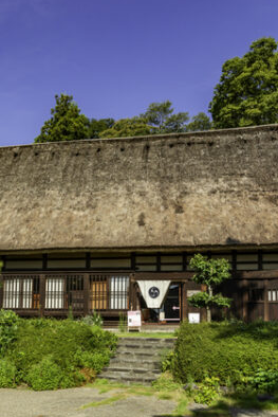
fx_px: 414
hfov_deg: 36.7
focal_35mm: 36
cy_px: 207
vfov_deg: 53.4
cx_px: 89
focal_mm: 23.5
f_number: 8
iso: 160
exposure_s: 1/500
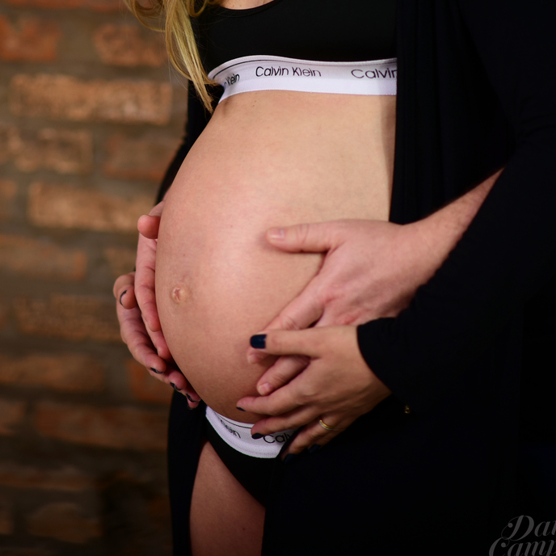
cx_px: 134
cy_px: 301
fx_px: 2290
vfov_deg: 13.8
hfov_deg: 13.8
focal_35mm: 126
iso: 100
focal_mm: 85
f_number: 1.8
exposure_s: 1/100
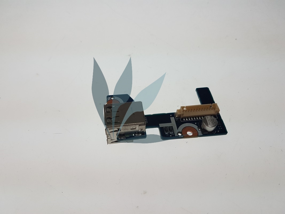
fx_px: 214
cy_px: 107
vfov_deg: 53.1
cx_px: 142
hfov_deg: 67.3
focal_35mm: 26
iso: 40
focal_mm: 4.2
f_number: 1.7
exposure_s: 1/423
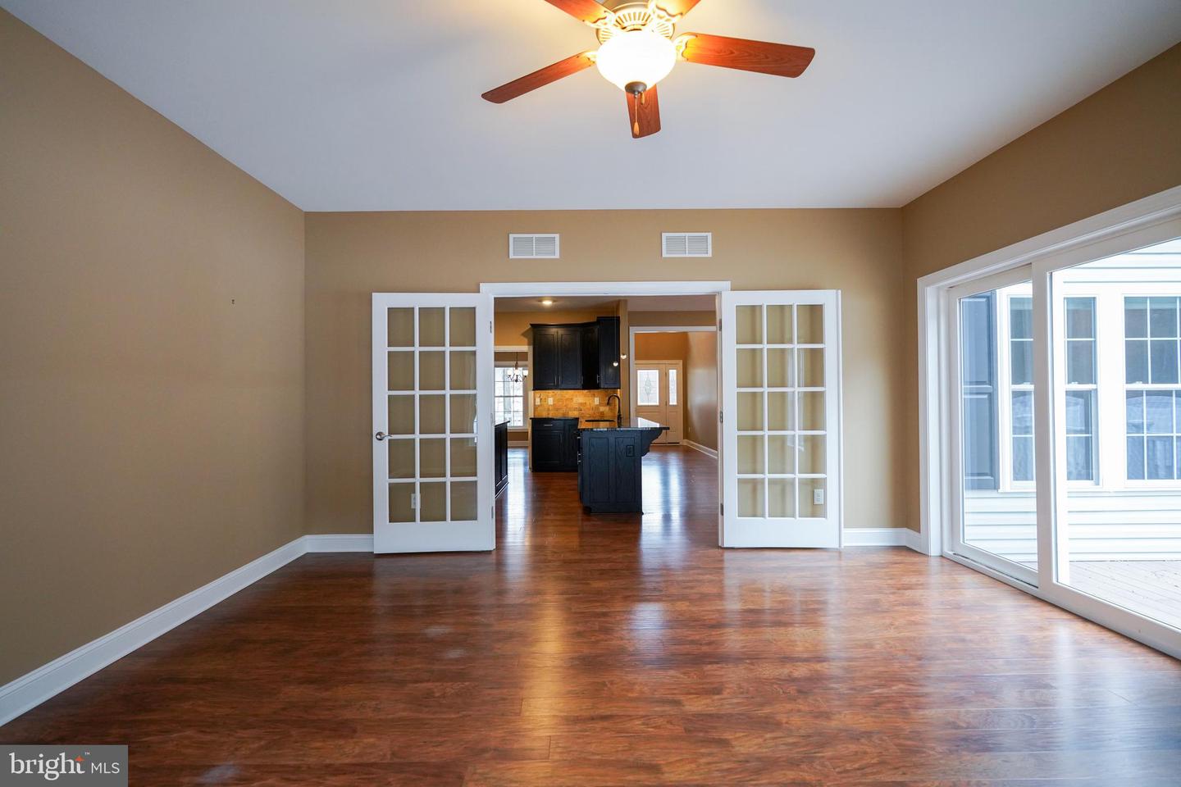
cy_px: 394
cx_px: 590
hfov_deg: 96.7
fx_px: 525
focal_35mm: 16
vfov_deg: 73.7
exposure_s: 1/160
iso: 1600
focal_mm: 16
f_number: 4
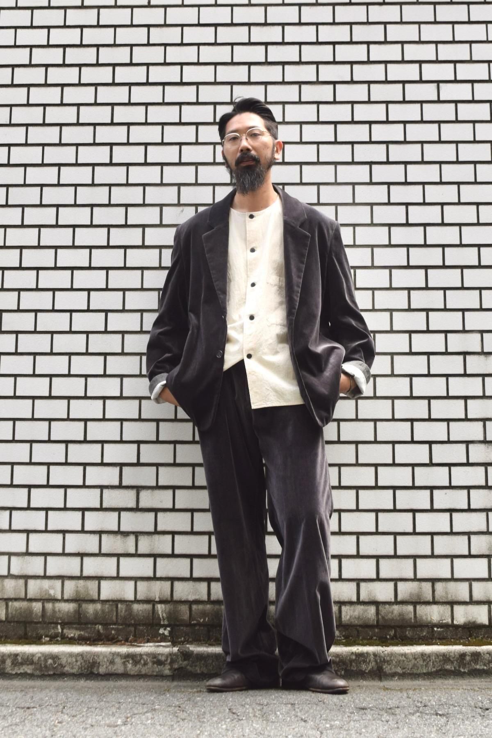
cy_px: 369
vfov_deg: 51.3
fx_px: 769
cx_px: 246
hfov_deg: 35.5
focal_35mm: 38
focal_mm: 25
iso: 400
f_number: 6.3
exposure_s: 1/160
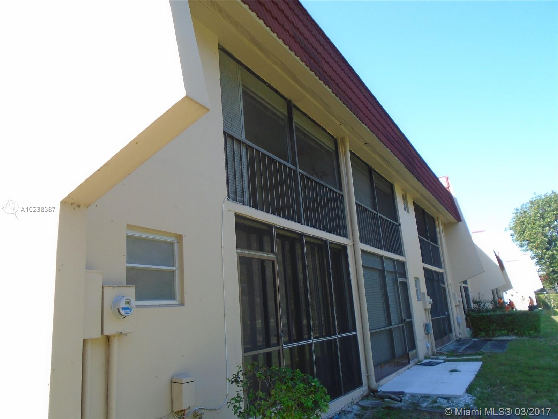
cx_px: 279
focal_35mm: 26
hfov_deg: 67.3
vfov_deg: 53.1
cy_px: 210
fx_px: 419
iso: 100
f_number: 3.2
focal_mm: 4.6
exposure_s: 1/250
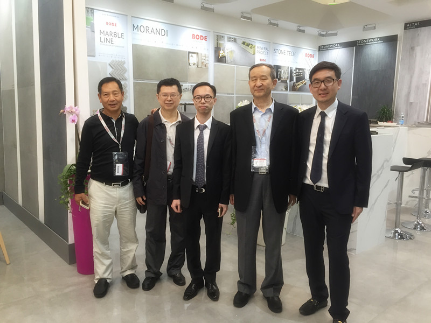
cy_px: 162
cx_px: 216
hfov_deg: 61.7
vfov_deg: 48.2
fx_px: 361
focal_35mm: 29
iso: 50
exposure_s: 1/33
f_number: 2.2
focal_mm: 4.15
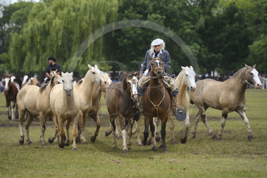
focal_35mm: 200
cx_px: 134
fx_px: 1483
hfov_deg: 10.3
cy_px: 89
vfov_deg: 6.9
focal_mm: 200
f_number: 5
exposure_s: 1/640
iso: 400
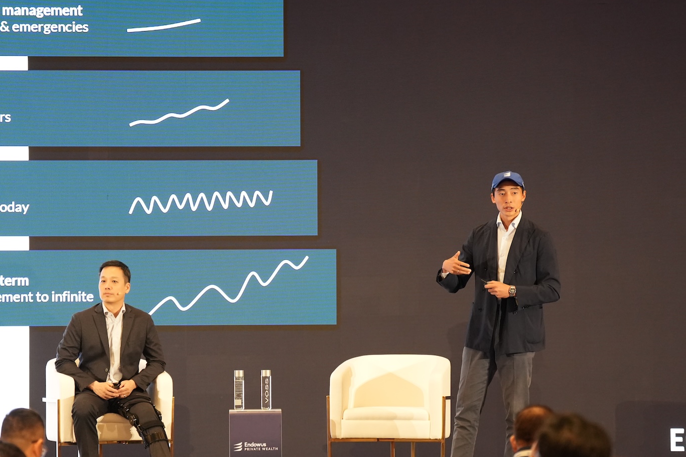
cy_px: 281
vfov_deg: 8.7
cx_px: 304
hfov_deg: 13.0
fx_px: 3010
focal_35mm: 158
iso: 4000
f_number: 2.8
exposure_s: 1/200
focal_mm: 108
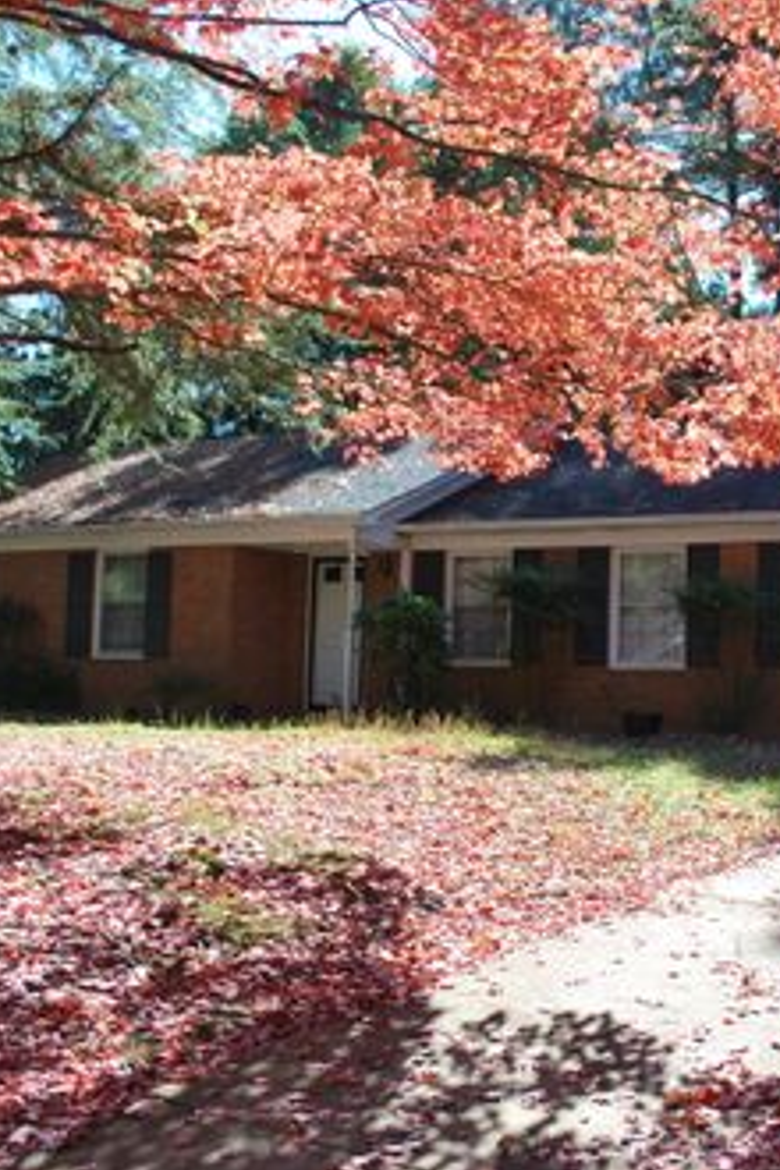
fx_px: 1332
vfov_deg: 47.4
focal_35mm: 41
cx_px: 585
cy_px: 590
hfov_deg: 32.0
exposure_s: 1/125
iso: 100
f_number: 5.6
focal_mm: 18
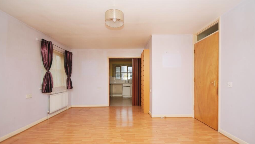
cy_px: 78
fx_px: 108
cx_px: 128
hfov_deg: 99.4
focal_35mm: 16
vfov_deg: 66.9
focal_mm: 10
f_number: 5
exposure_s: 1/60
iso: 200
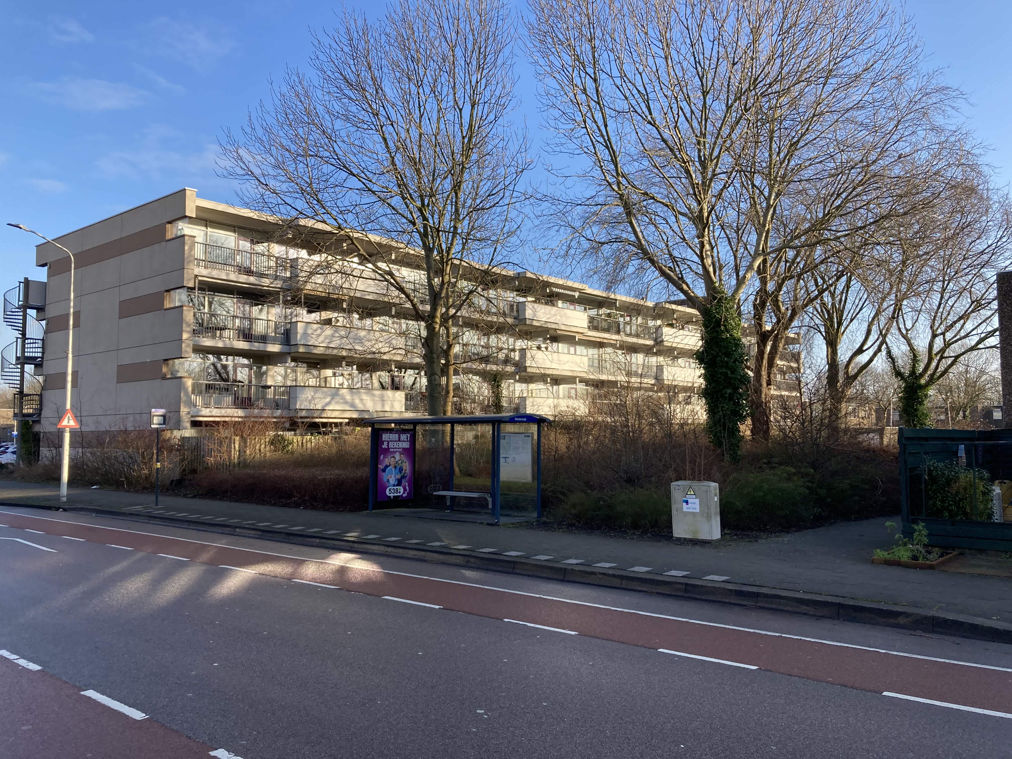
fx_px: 819
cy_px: 380
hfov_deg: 63.4
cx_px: 506
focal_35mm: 28
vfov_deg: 49.7
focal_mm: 4
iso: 20
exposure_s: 1/649
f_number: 1.8
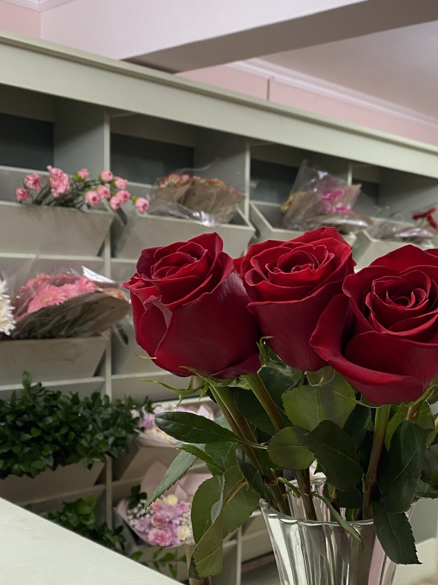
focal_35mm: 44
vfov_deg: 42.1
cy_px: 409
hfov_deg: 32.1
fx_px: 742
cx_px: 346
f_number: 1.8
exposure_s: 1/50
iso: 64
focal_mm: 4.25
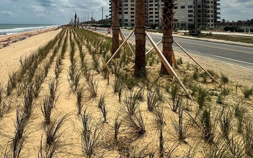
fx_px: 193
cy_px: 17
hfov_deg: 63.6
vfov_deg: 41.2
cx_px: 72
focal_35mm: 28
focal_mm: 2.22
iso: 50
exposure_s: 1/6135
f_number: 2.2
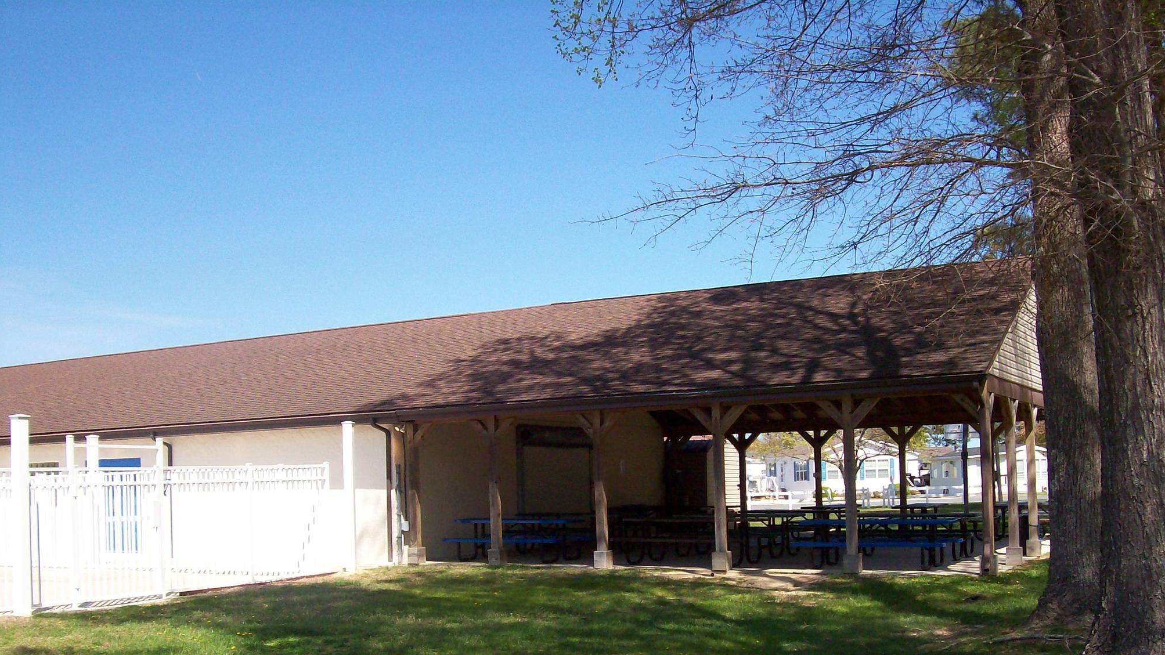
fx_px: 1236
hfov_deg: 50.5
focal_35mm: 40
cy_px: 441
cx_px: 587
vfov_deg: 29.5
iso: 80
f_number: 4.8
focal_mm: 6
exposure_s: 1/457
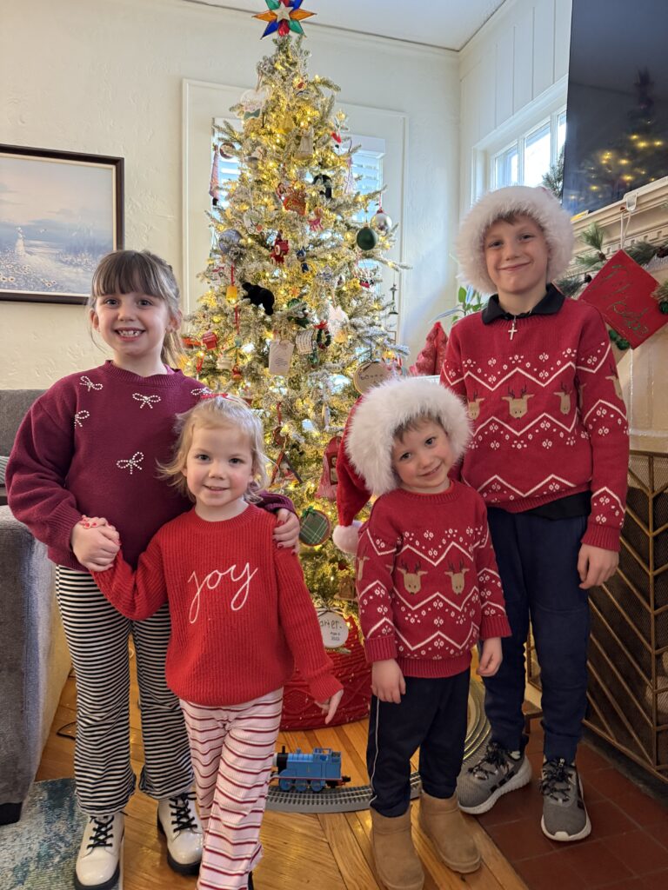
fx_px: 618
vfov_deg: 71.6
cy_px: 445
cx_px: 334
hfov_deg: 56.8
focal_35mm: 24
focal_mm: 6.76
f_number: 1.78
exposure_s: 1/40
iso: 640
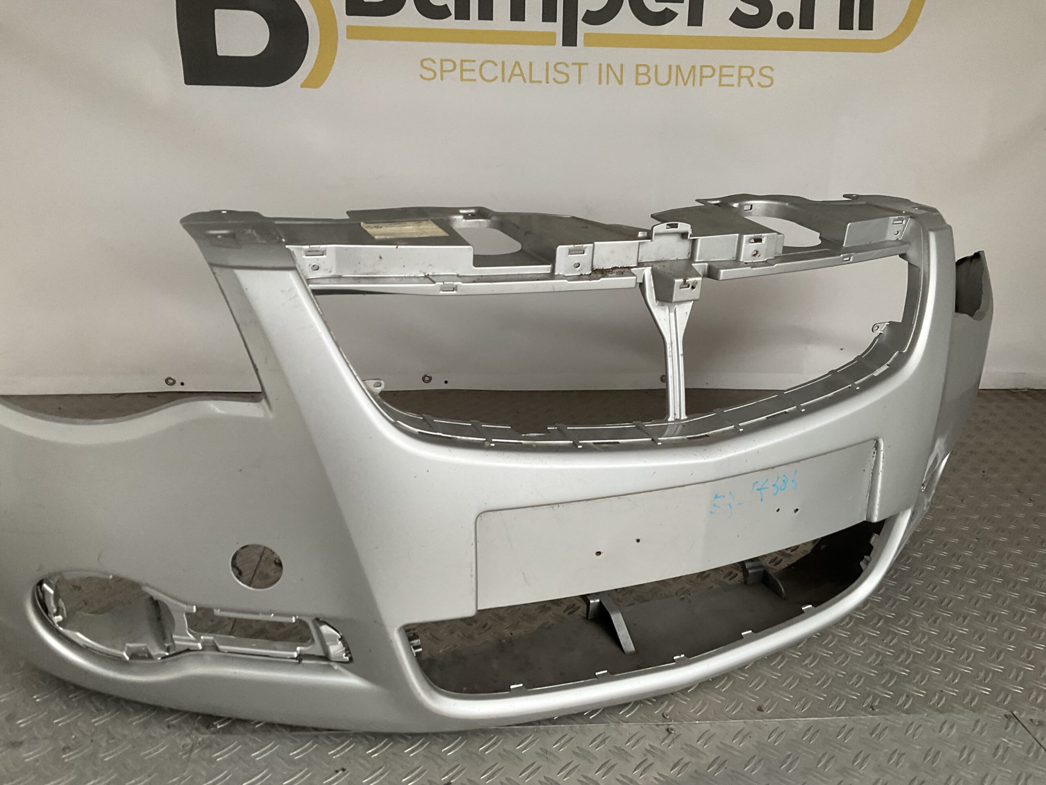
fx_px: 876
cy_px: 392
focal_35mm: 29
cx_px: 523
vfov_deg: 48.2
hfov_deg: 61.7
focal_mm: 3
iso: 64
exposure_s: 1/100
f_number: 1.8
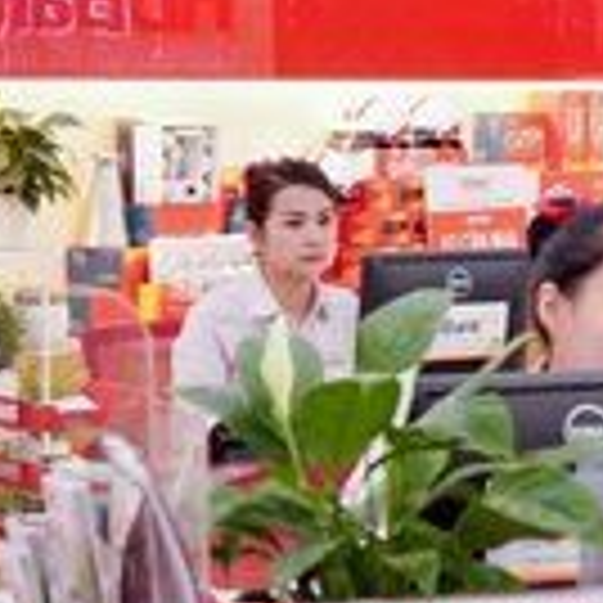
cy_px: 529
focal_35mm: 125
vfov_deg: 13.8
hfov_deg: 13.3
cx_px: 873
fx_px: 2464
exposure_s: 1/100
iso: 400
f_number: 2.8
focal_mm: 24
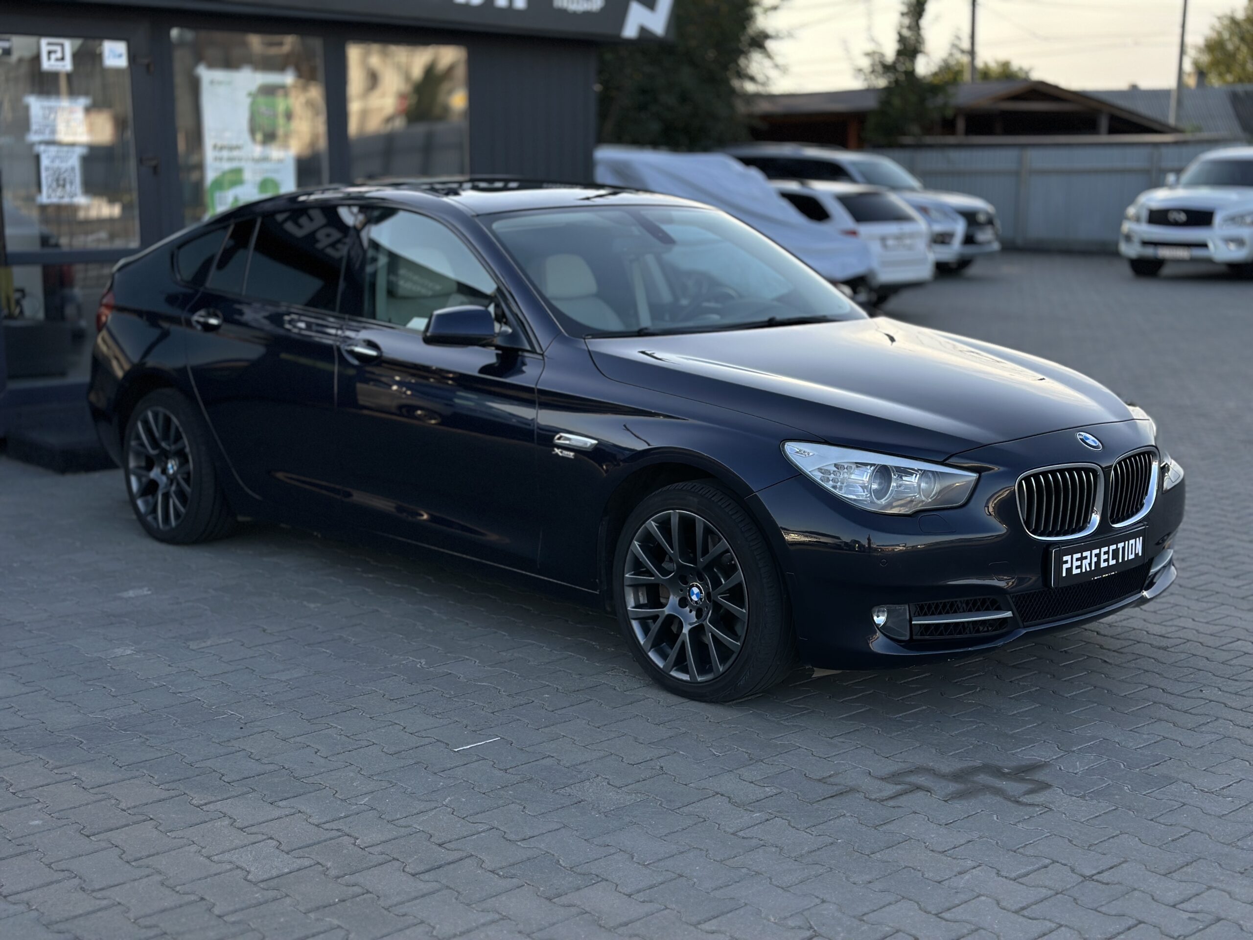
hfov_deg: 39.7
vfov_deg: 30.3
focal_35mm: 48
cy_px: 470
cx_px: 626
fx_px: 1737
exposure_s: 1/1242
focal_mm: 6.86
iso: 80
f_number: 1.78
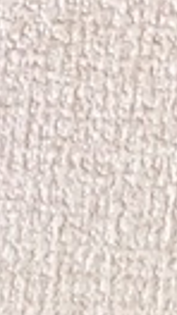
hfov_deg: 7.2
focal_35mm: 150
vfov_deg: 12.0
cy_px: 716
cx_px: -343
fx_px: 1255
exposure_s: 1/312
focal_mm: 4.25
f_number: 1.8
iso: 32
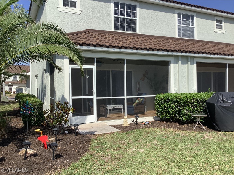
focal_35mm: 31
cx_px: 117
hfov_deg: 58.4
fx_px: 210
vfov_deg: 45.4
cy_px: 88
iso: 25
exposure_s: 1/1664
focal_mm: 3.3
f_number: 2.4
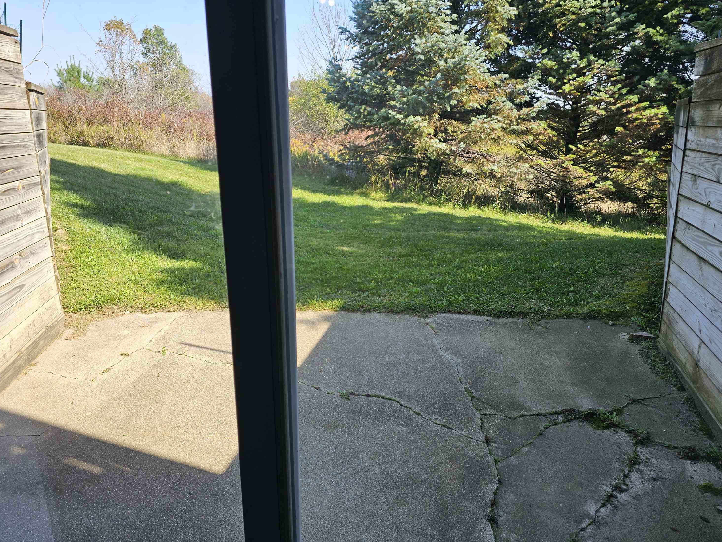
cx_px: 358
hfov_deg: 71.6
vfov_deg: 56.8
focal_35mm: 24
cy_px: 271
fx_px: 501
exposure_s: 1/157
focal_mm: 6.3
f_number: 1.7
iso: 10
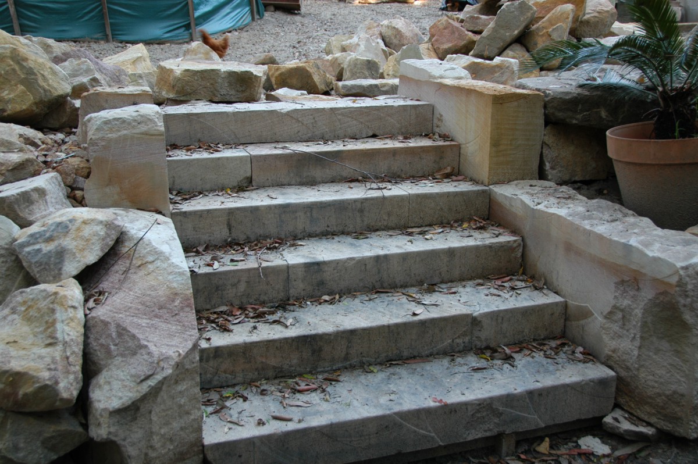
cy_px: 232
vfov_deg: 36.8
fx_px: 697
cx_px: 349
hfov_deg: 53.2
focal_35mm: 36
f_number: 4
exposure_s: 1/15
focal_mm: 24
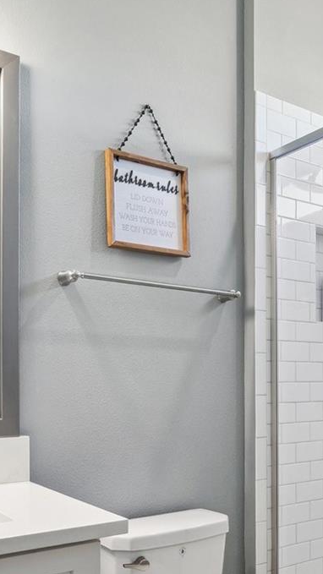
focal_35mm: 37
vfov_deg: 53.1
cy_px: 377
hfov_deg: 31.9
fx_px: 563
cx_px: 186
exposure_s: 1/13
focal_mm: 15
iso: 400
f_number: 8
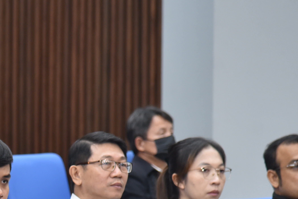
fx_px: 2840
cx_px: -66
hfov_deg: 6.0
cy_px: 256
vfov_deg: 4.0
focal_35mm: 343
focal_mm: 120
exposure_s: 1/160
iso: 1600
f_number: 4
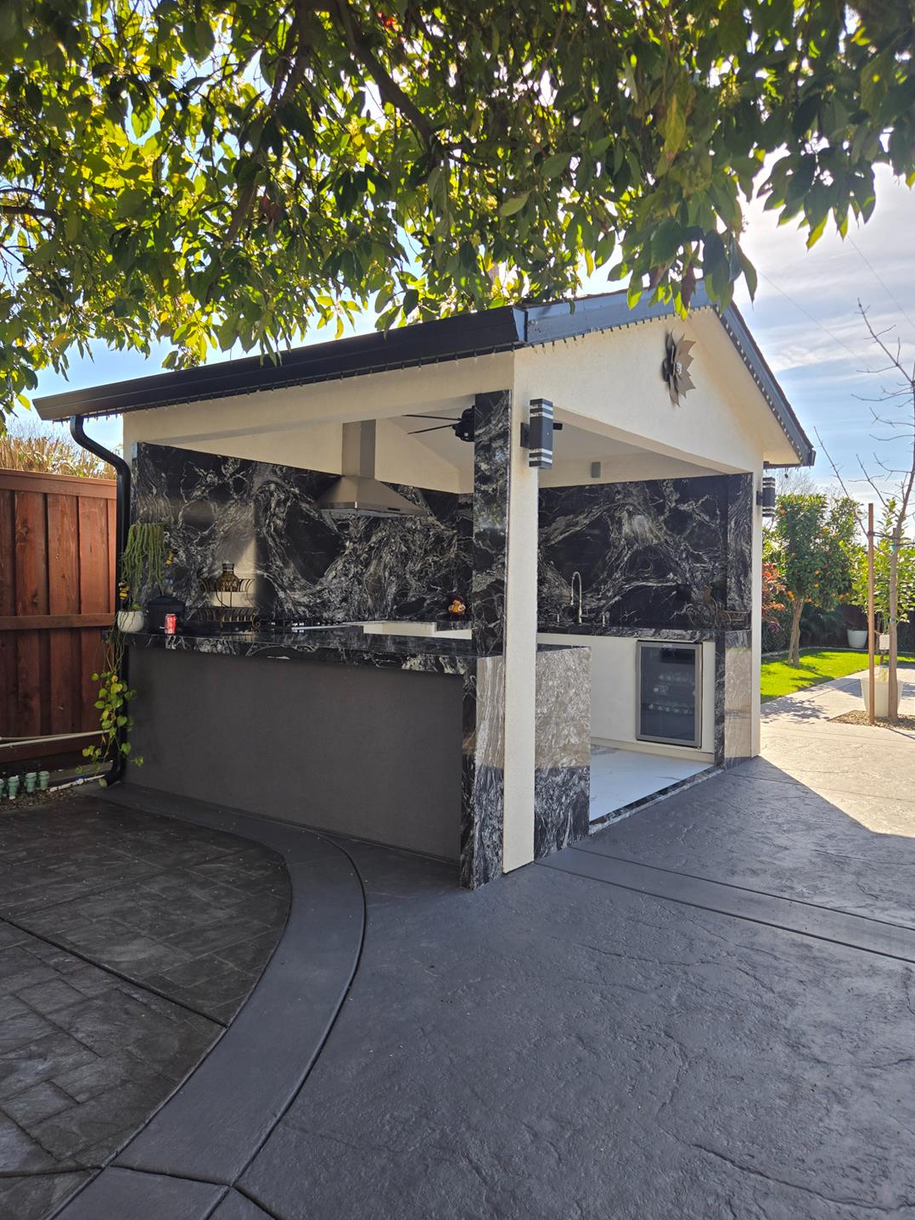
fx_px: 846
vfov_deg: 71.6
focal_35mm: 24
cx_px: 451
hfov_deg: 56.8
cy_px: 587
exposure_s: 1/960
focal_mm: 5.4
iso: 25
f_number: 1.8
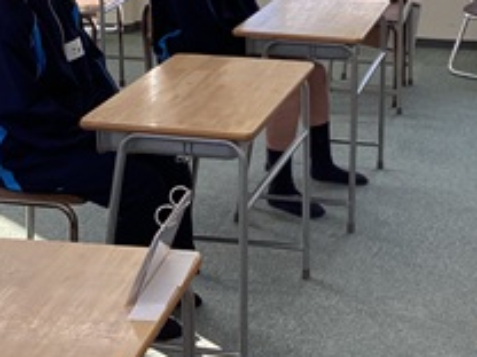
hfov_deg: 26.0
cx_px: 409
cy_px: -8
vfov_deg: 19.5
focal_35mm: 73
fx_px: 1006
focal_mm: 3.3
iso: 64
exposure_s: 1/120
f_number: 2.4
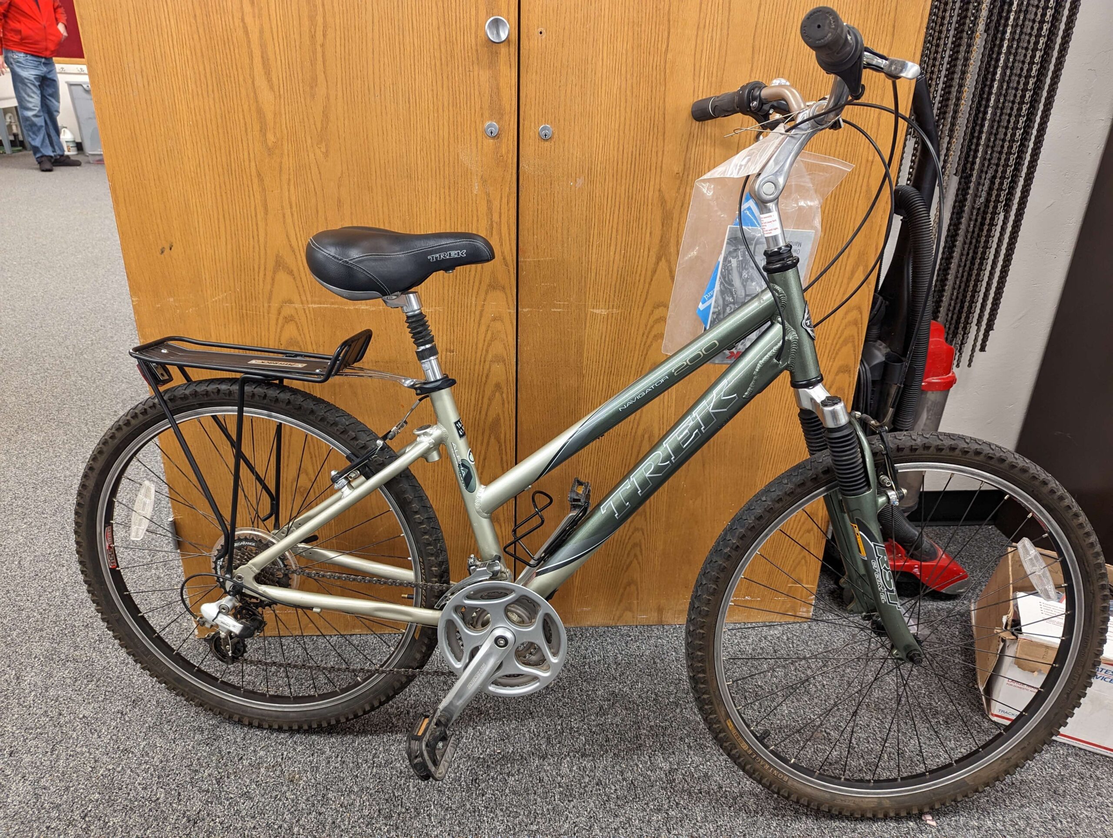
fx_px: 773
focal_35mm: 24
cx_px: 556
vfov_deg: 56.9
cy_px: 419
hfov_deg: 71.5
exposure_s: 1/24
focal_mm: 6.81
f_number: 1.85
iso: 130
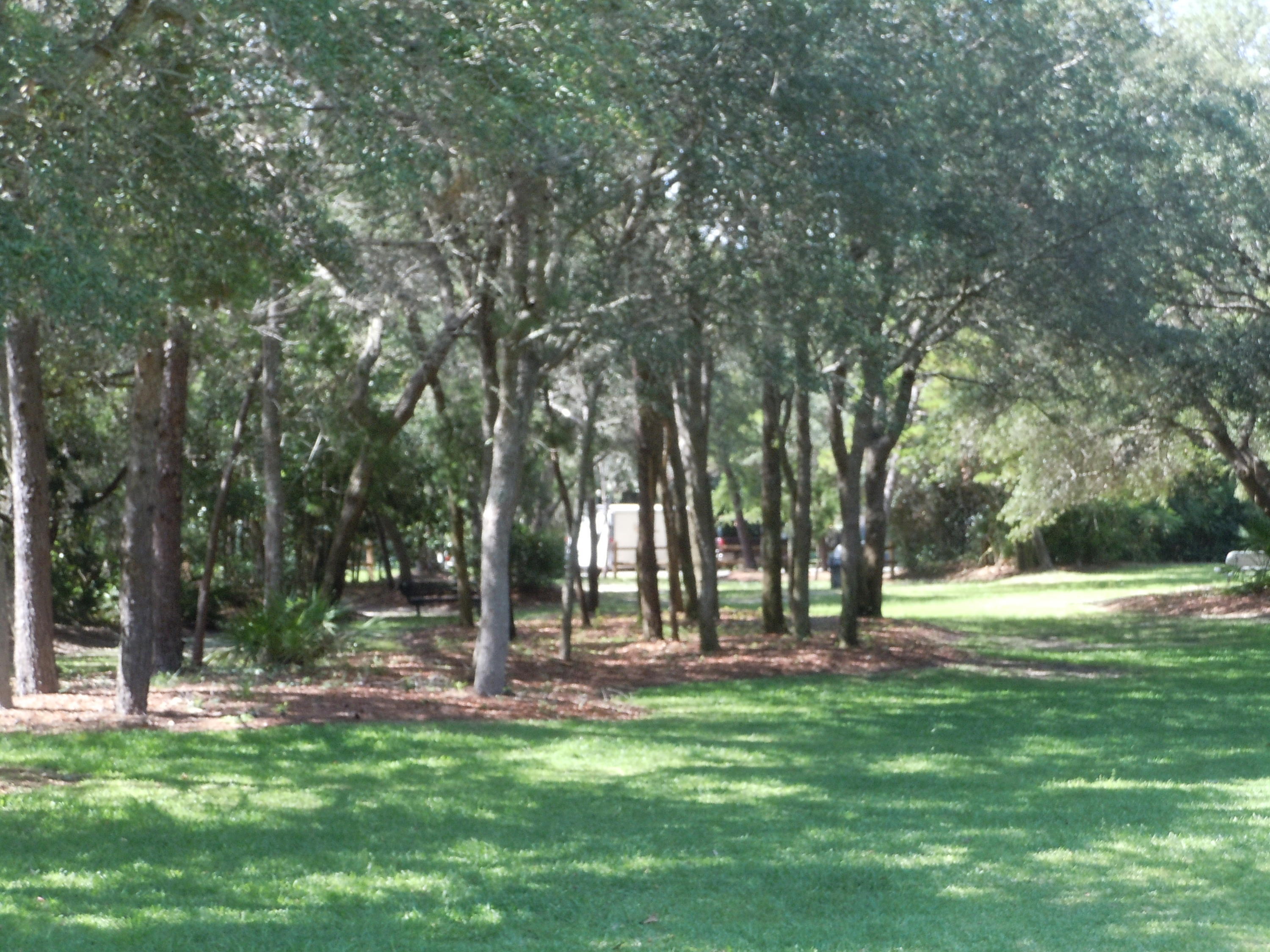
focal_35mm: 87
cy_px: 476
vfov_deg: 17.0
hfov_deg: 22.5
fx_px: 3192
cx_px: 635
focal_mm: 15.6
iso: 320
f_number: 5.3
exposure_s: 1/160
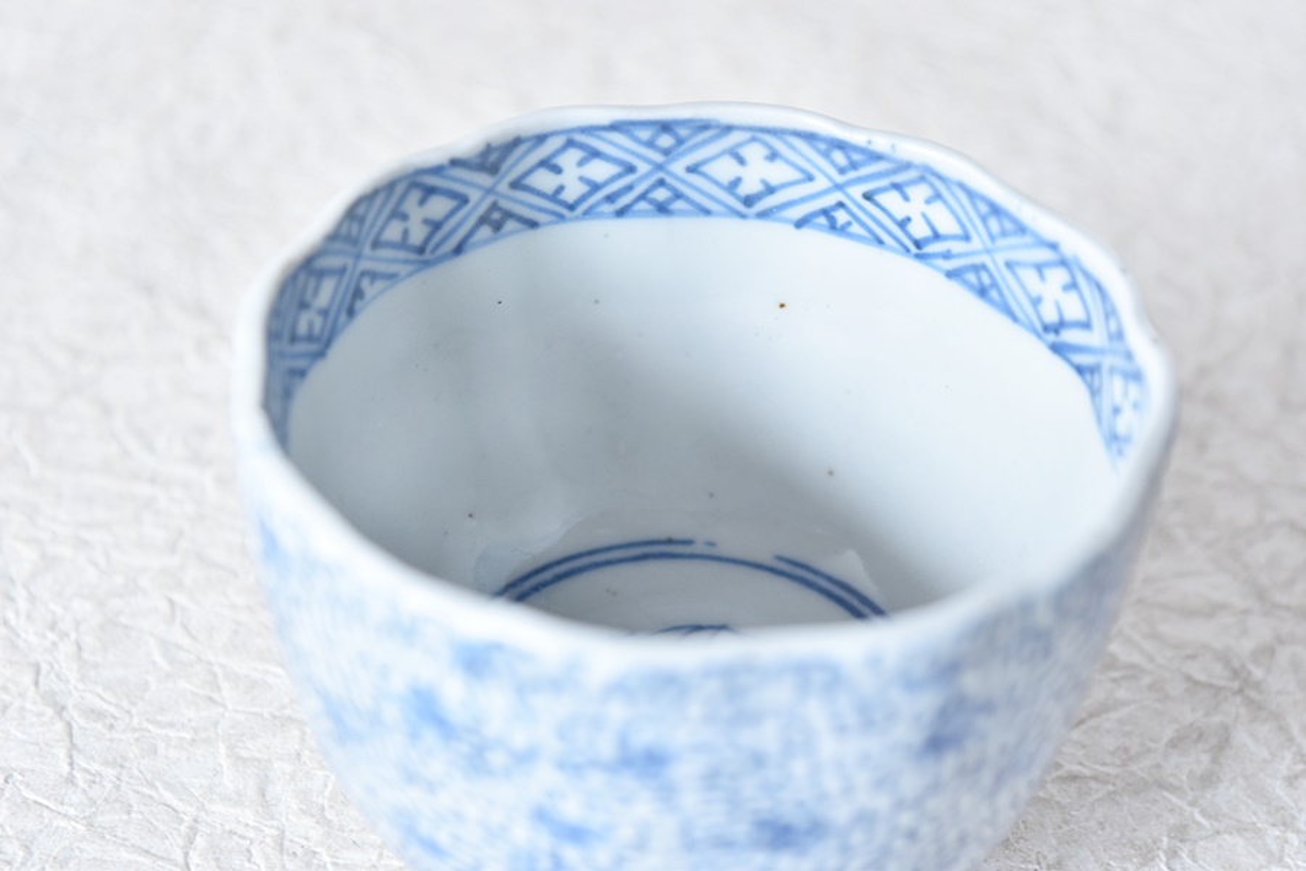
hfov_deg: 26.0
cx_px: 653
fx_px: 2829
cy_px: 436
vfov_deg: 17.5
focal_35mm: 78
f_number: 5.6
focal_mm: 52
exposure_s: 1/5
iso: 400
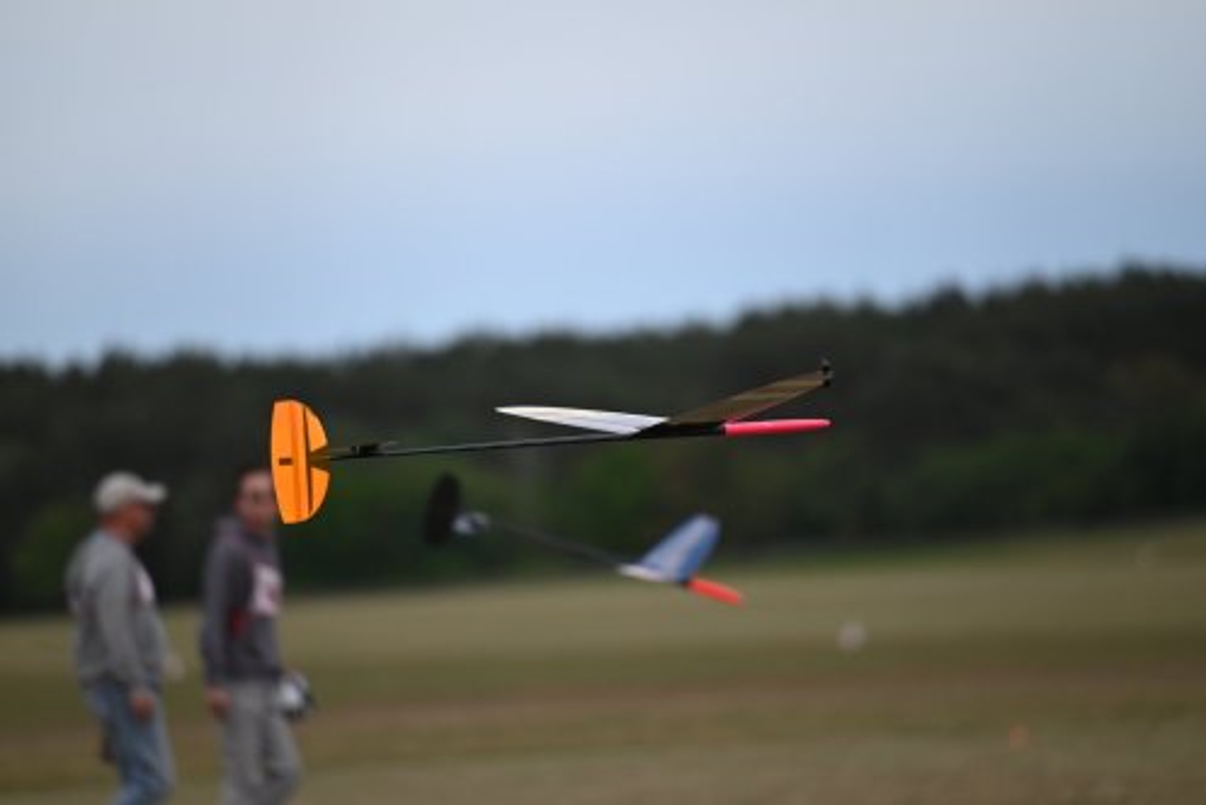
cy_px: 402
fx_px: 13407
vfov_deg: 3.4
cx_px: 603
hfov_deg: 5.2
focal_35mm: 400
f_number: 6.3
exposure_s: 1/800
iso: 320
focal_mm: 400
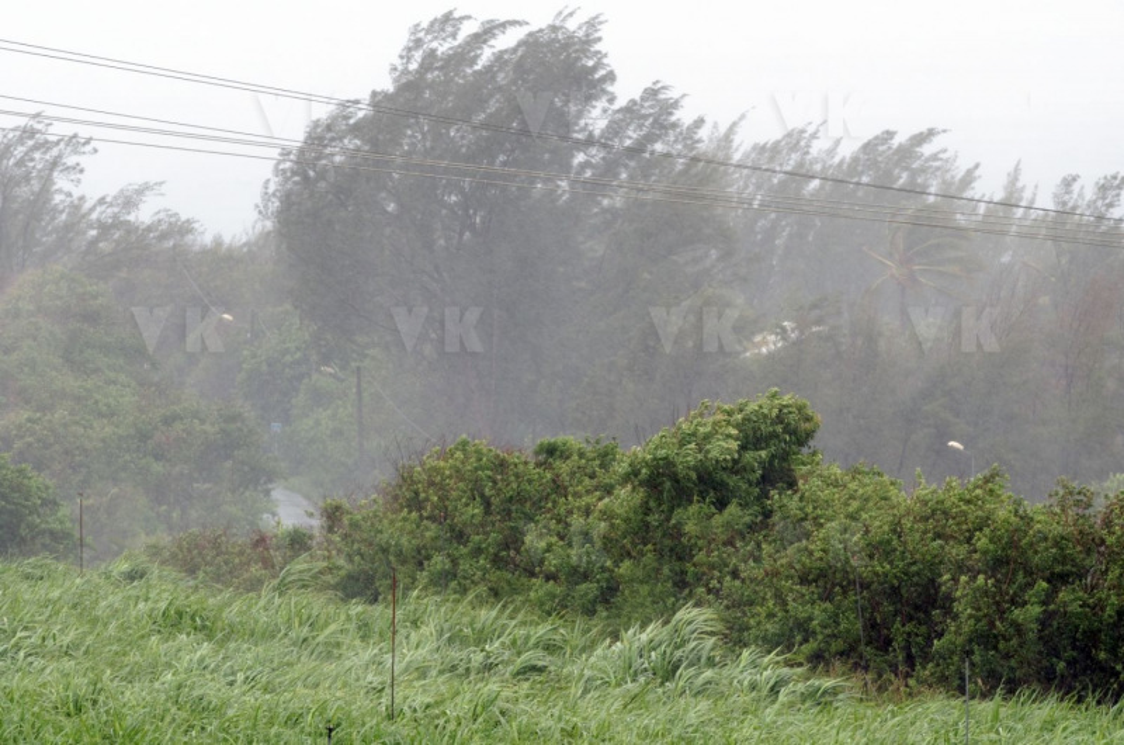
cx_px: 562
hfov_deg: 6.9
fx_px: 9348
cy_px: 372
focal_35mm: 300
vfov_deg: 4.6
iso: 400
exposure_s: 1/200
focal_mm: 200
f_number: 9
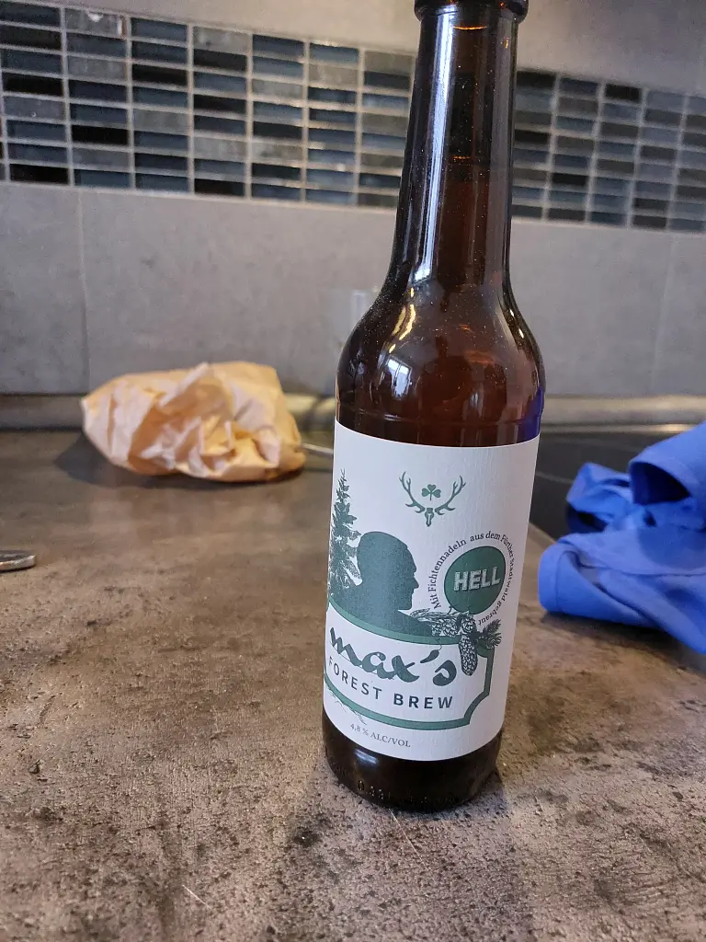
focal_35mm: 24
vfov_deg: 71.6
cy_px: 471
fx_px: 653
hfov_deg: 56.8
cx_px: 353
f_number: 1.8
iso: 500
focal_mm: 5.23
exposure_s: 1/33
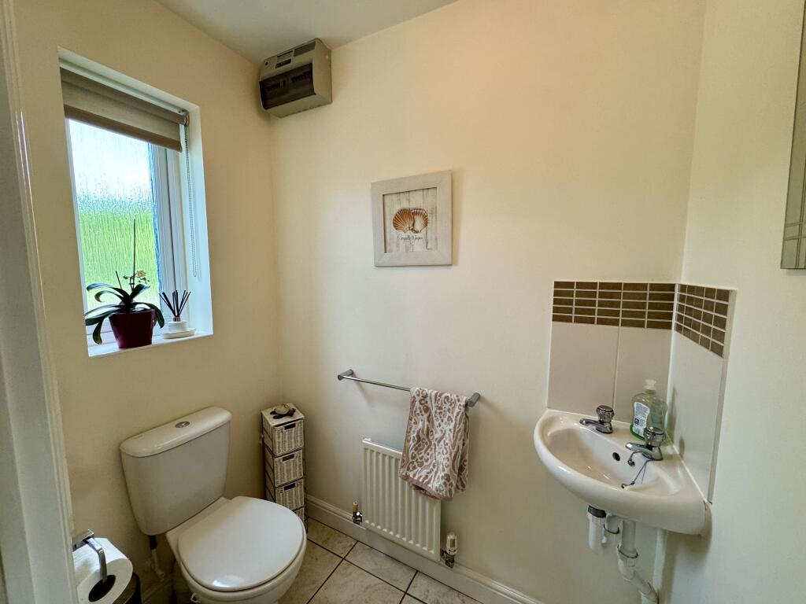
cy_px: 302
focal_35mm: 14
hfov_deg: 102.1
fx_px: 326
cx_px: 403
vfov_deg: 85.7
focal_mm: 2.22
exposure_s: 1/100
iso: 160
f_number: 2.2
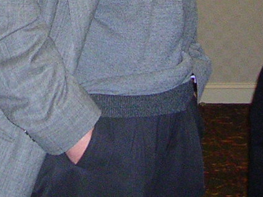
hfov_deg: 13.7
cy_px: -134
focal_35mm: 143
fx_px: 1087
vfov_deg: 9.9
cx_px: 60
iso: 139
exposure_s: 1/60.1
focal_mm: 5.8
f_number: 2.8
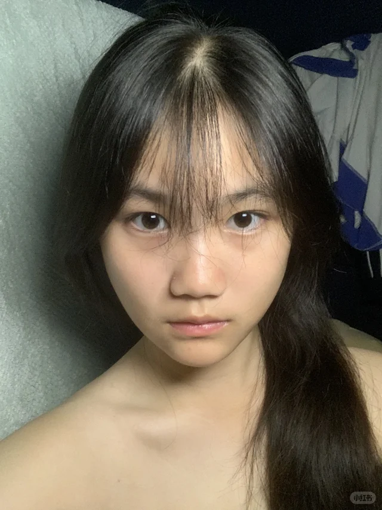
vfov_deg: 56.8
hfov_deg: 44.2
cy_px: 255
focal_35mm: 32
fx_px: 471
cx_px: 191
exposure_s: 1/30
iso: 320
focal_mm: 2.87
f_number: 2.2
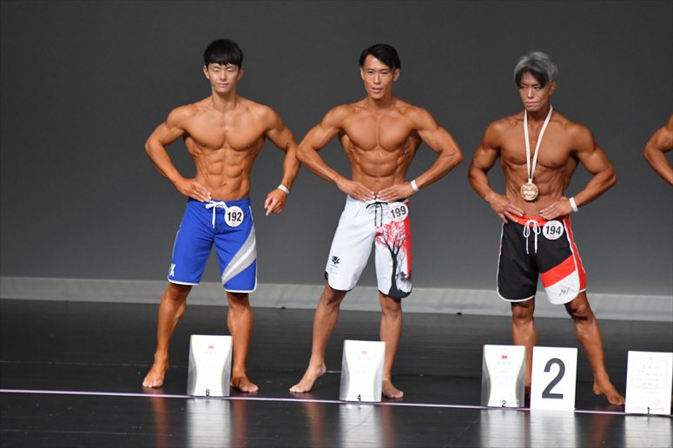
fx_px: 6447
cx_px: 336
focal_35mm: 345
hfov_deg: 6.0
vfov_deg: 4.0
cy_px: 224
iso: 5000
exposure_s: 1/400
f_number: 5.6
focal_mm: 230
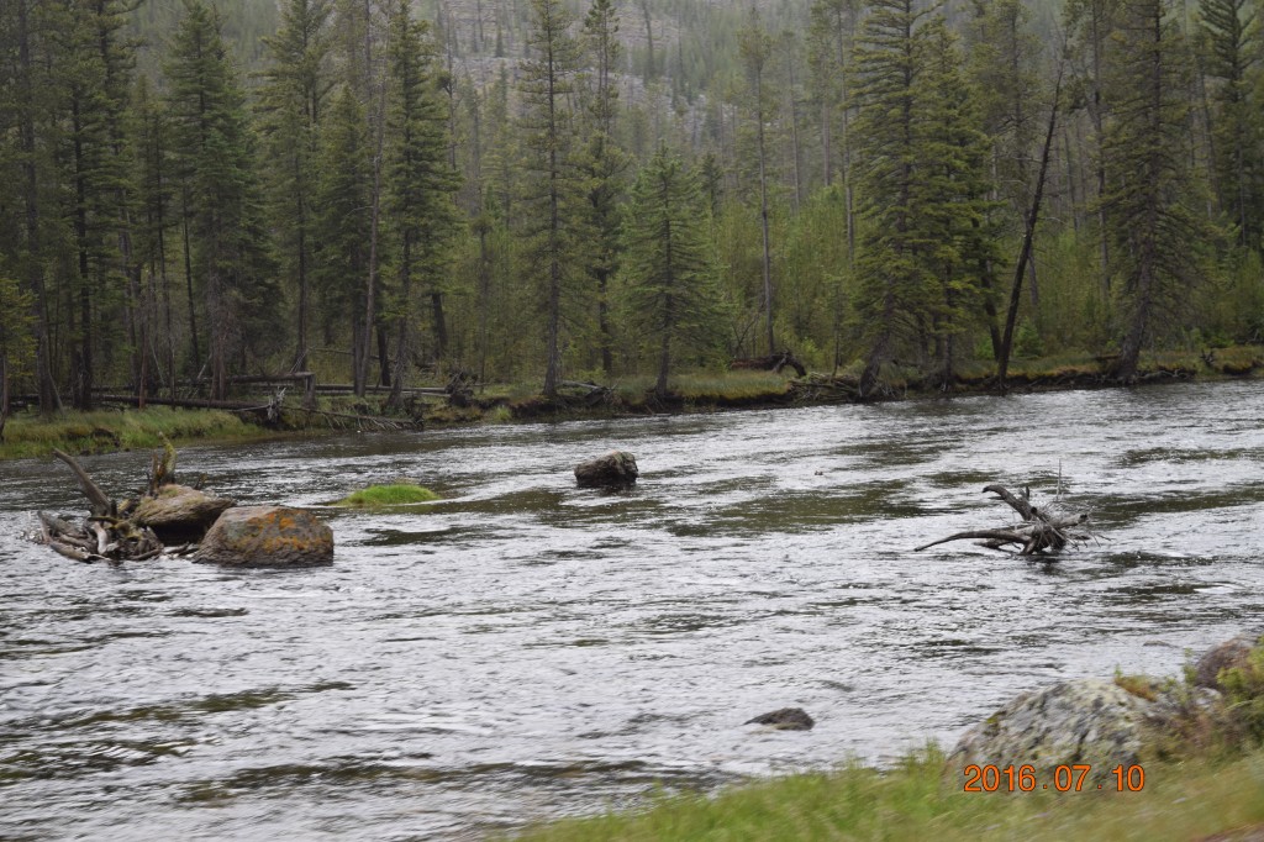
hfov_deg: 24.6
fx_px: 2896
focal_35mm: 82
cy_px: 421
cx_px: 632
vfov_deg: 16.5
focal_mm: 55
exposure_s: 1/160
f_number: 6.3
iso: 400
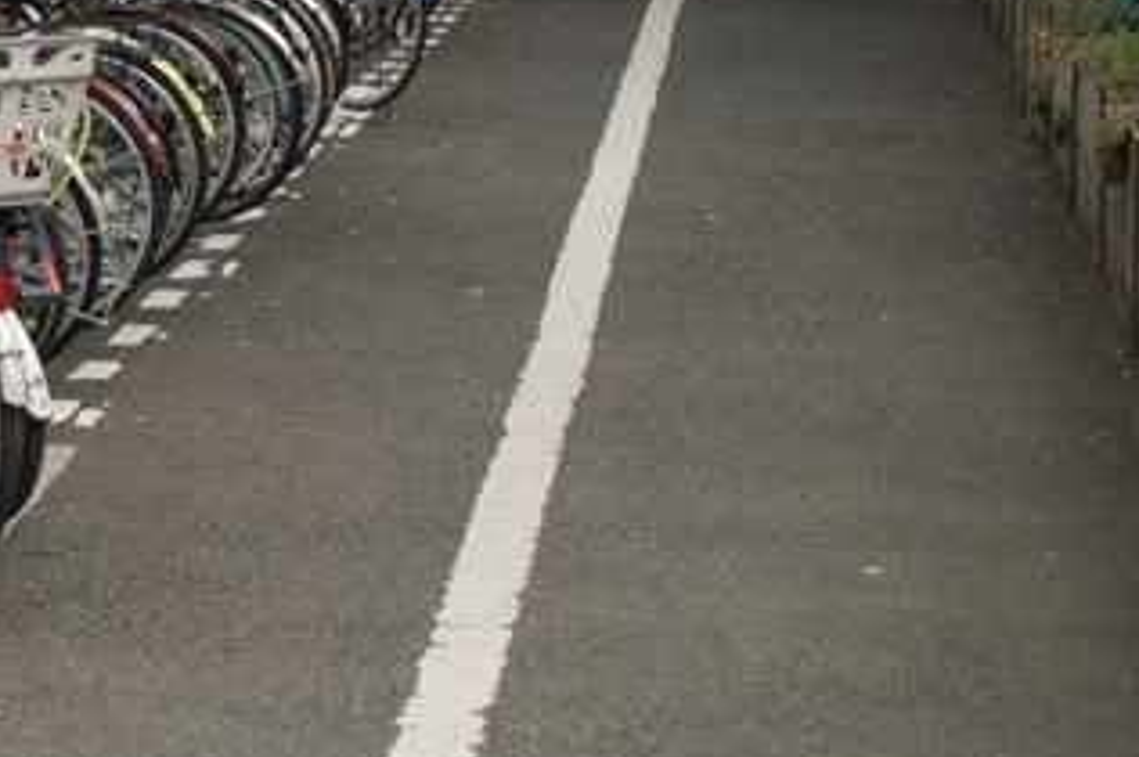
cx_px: -526
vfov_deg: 10.1
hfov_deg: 14.5
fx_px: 4204
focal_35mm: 133
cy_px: -151
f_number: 2.8
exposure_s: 1/640
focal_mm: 24.2
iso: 100
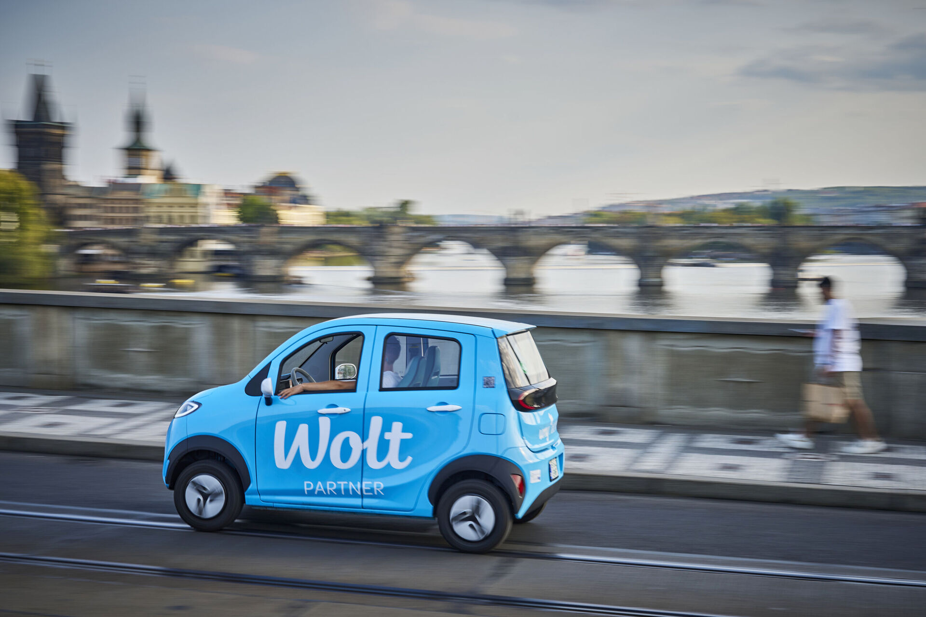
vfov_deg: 23.0
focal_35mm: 59
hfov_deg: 33.9
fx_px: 1517
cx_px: 463
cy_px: 308
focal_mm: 59
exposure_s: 1/60
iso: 100
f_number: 8
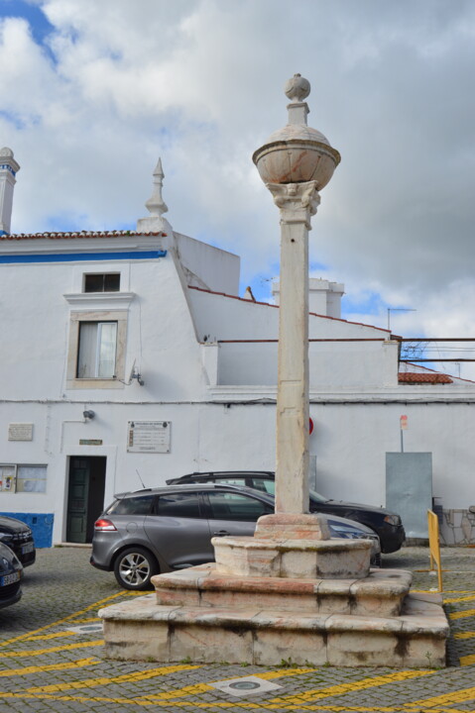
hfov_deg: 34.2
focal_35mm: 39
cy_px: 356
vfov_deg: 49.6
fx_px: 773
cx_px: 238
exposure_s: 1/320
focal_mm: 26
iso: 100
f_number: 8
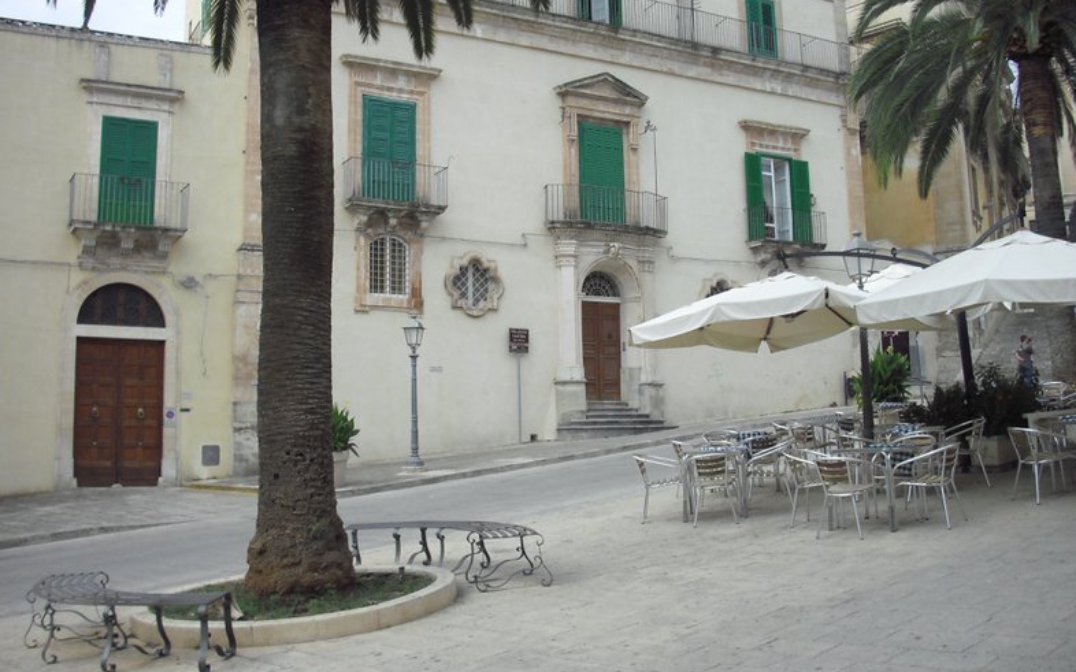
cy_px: 287
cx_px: 537
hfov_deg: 48.2
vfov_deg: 31.2
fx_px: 1202
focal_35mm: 41
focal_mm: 6.2
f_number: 8
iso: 100
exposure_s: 1/200
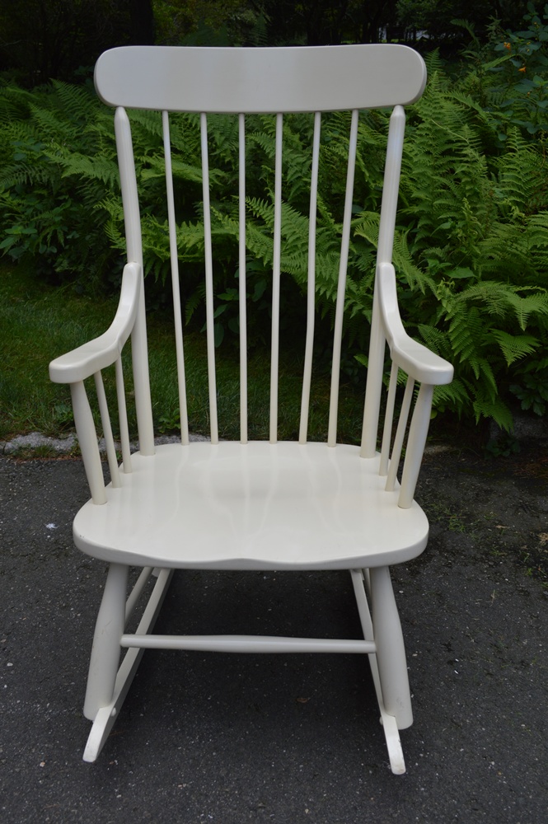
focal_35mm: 33
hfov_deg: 39.9
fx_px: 755
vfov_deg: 57.3
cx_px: 274
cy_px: 412
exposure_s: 1/200
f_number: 7.1
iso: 100
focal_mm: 22
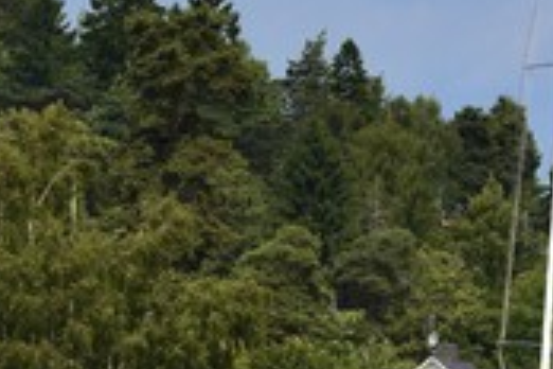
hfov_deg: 4.4
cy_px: 420
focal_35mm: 470
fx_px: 7219
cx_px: 264
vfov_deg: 2.9
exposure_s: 1/500
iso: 200
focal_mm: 195
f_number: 9
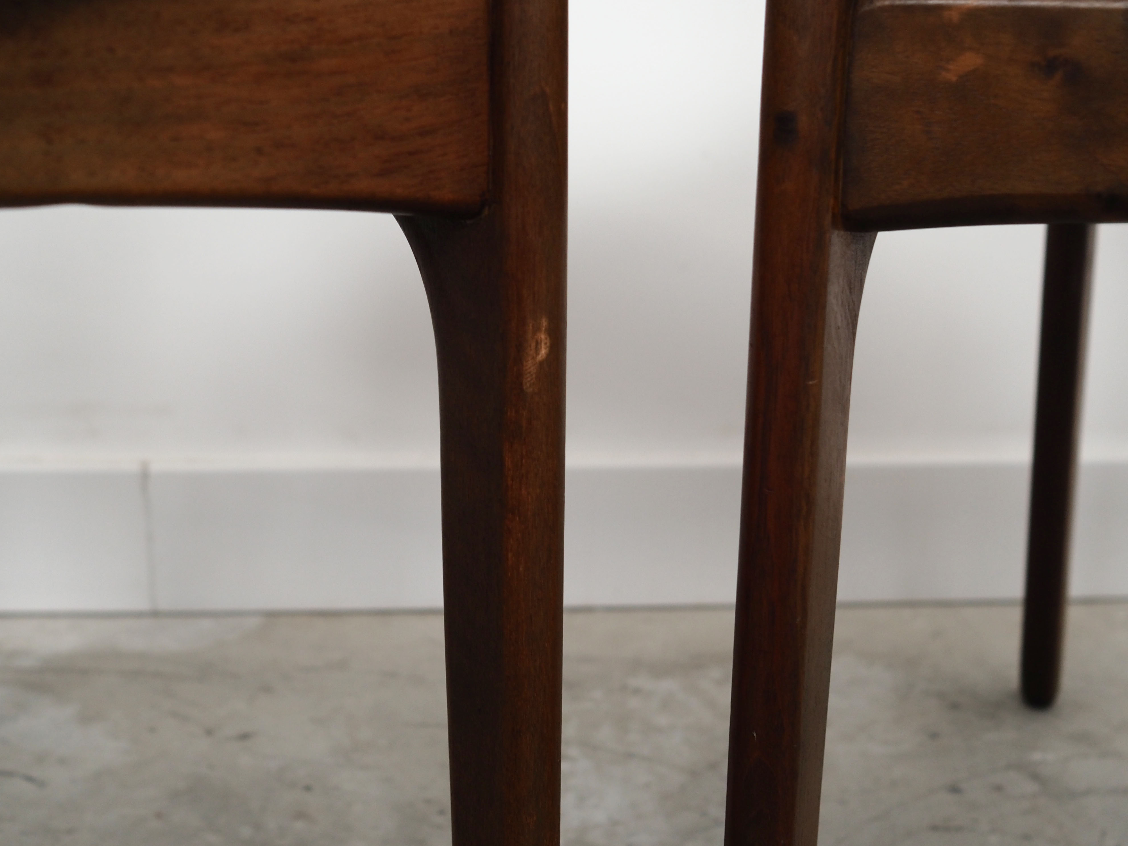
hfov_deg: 43.8
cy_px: 369
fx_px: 1401
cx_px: 544
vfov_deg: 33.6
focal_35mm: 43
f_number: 2.8
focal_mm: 17
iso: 320
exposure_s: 1/50
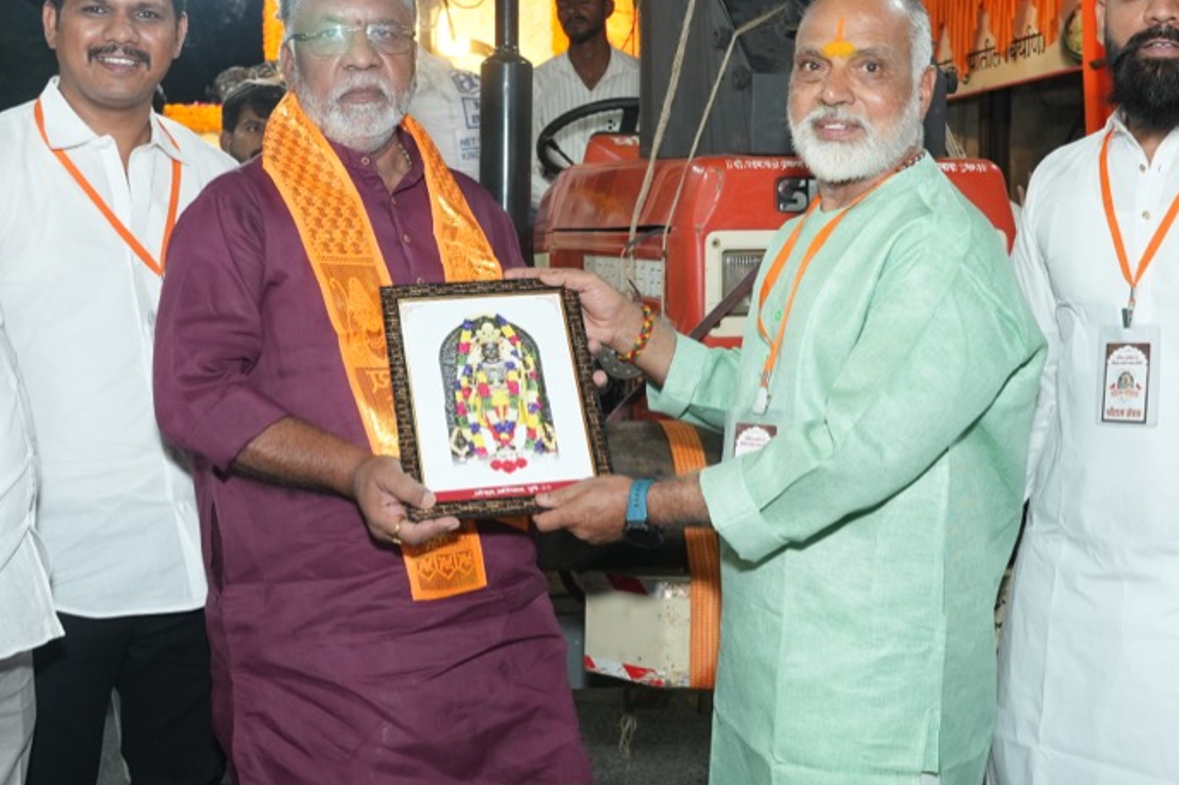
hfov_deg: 40.3
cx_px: 632
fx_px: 1604
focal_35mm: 49
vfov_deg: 27.4
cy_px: 518
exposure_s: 1/160
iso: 1000
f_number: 5
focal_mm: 24
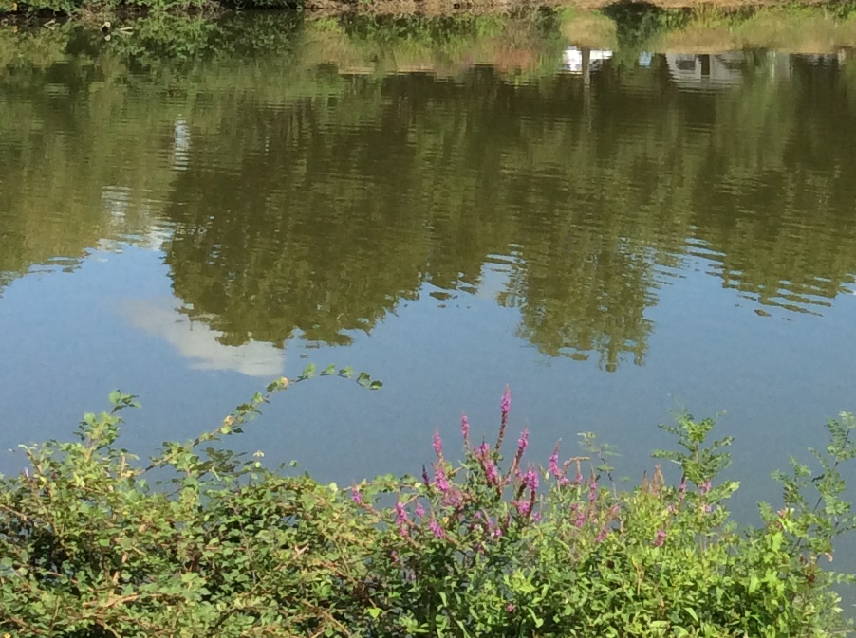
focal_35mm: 92
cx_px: 735
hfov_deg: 21.0
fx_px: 2271
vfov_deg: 15.7
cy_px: -27
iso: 32
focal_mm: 3.3
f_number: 2.4
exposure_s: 1/1362
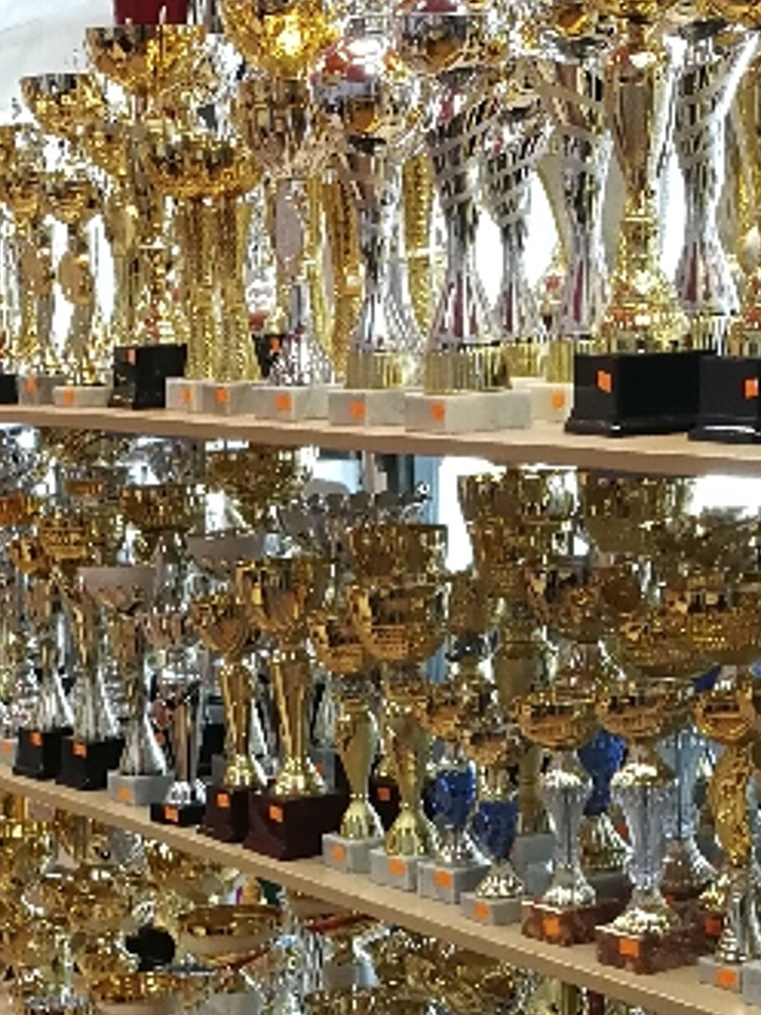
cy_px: 1076
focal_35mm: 98
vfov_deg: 19.3
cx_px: 384
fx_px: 2874
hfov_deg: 15.1
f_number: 2.2
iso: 125
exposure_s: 1/33.3
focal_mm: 3.95
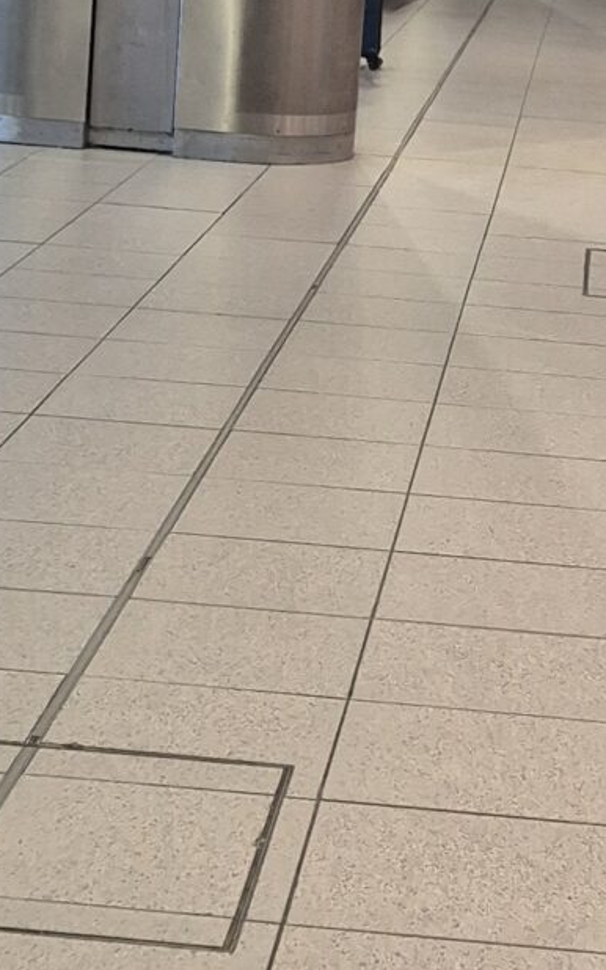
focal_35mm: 101
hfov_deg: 12.9
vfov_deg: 20.4
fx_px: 2670
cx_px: 482
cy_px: 193
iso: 160
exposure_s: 1/100
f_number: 1.8
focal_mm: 5.4
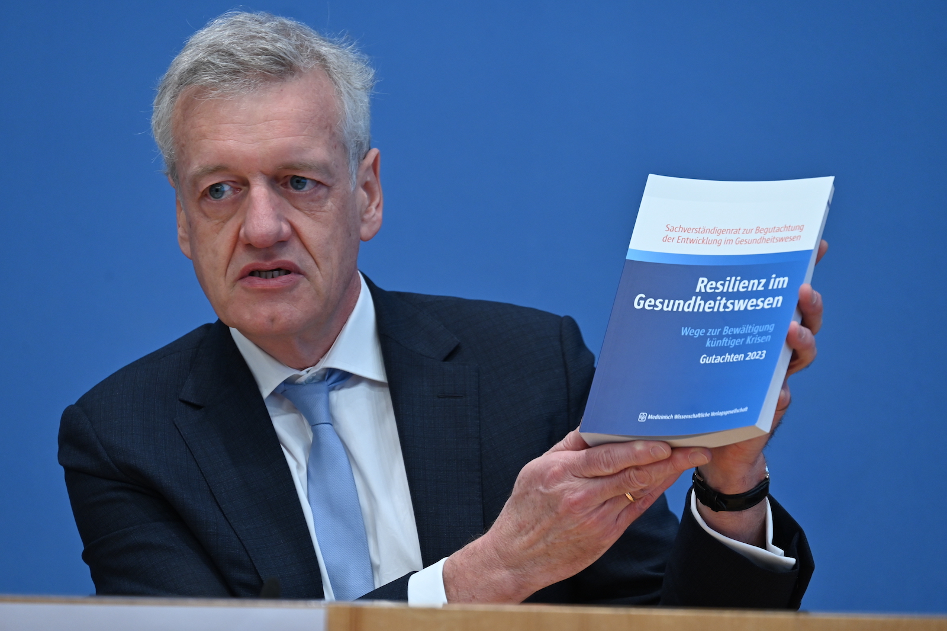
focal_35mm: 200
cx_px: 474
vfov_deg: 6.9
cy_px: 316
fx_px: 5258
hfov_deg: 10.3
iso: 1250
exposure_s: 1/200
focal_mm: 200
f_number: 6.3
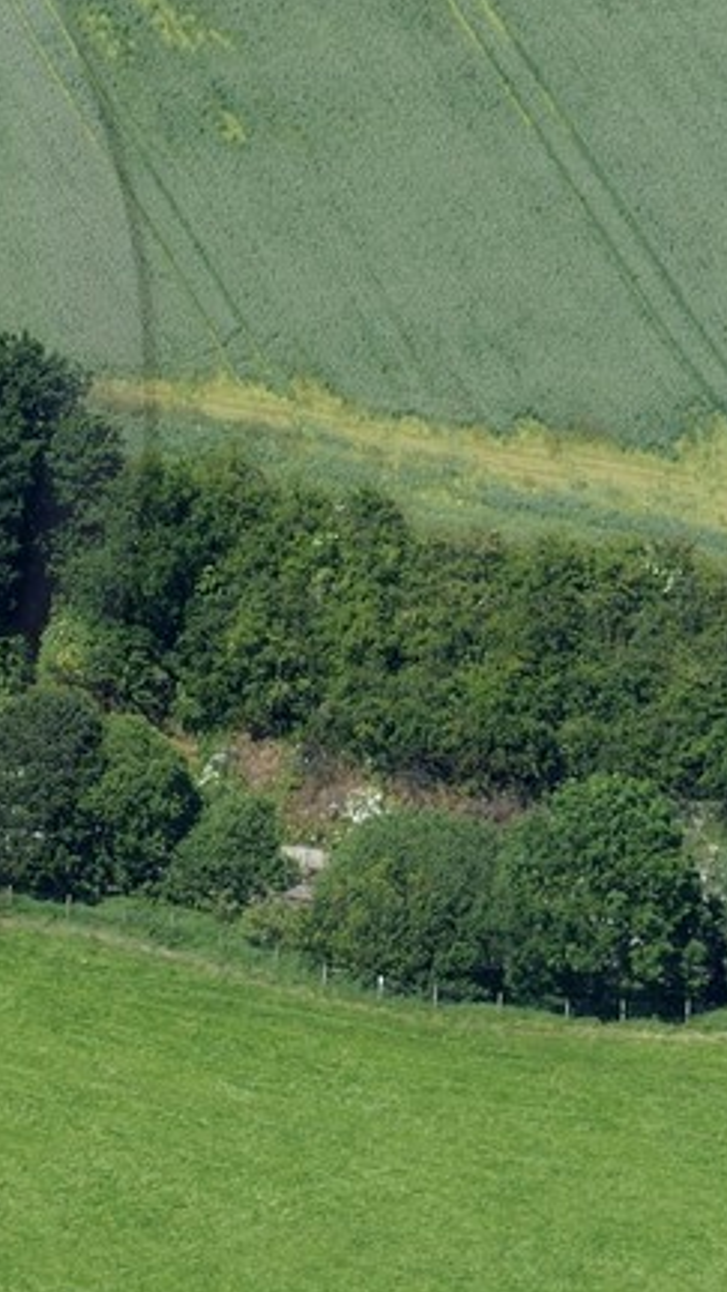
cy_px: 413
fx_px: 24572
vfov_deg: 3.0
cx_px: -781
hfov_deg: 1.7
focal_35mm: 717
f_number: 8
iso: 400
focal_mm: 185
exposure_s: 1/800
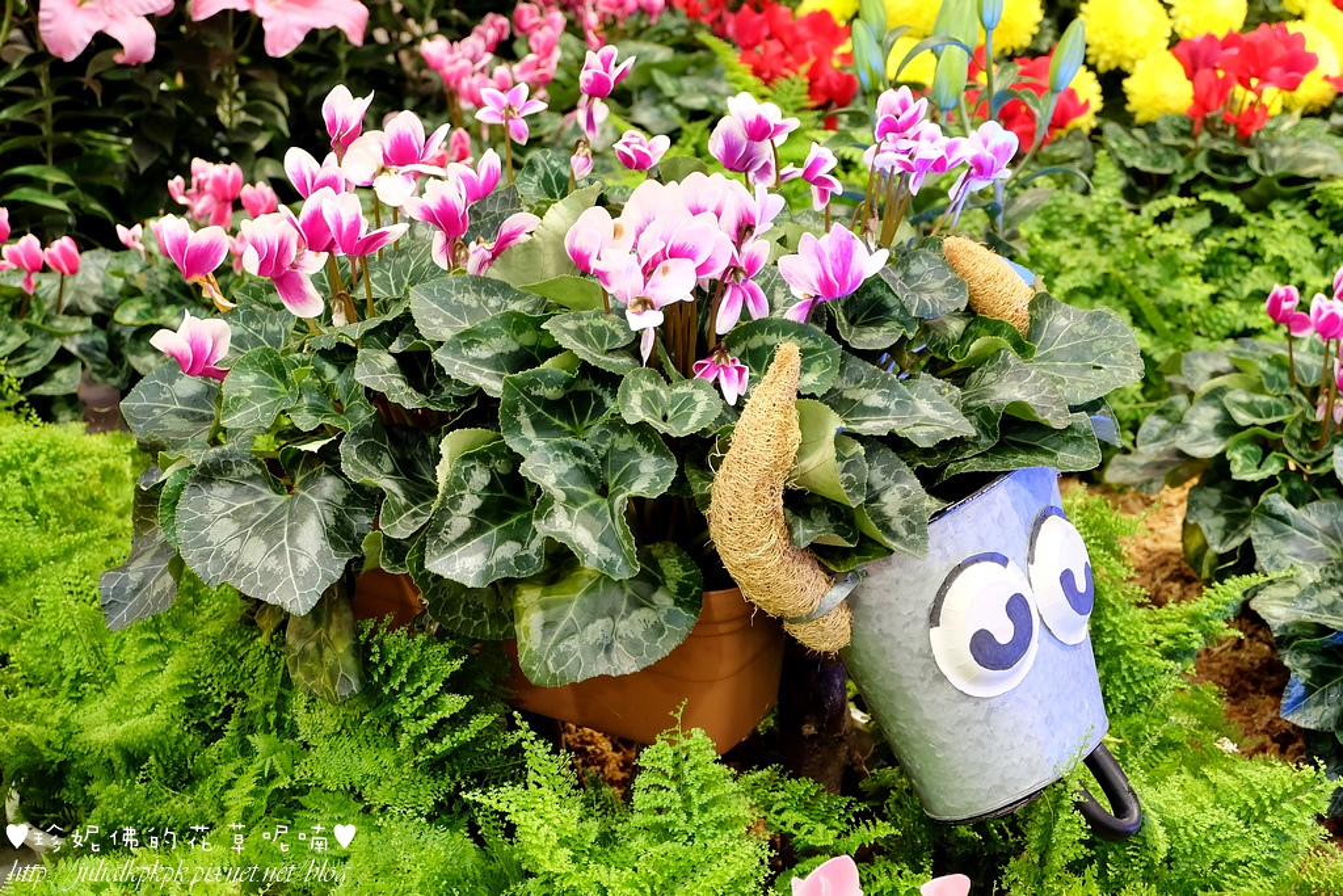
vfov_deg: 23.4
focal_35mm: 58
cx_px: 672
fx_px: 2164
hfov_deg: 34.5
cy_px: 448
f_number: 5.3
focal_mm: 38.7
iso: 800
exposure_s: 1/26
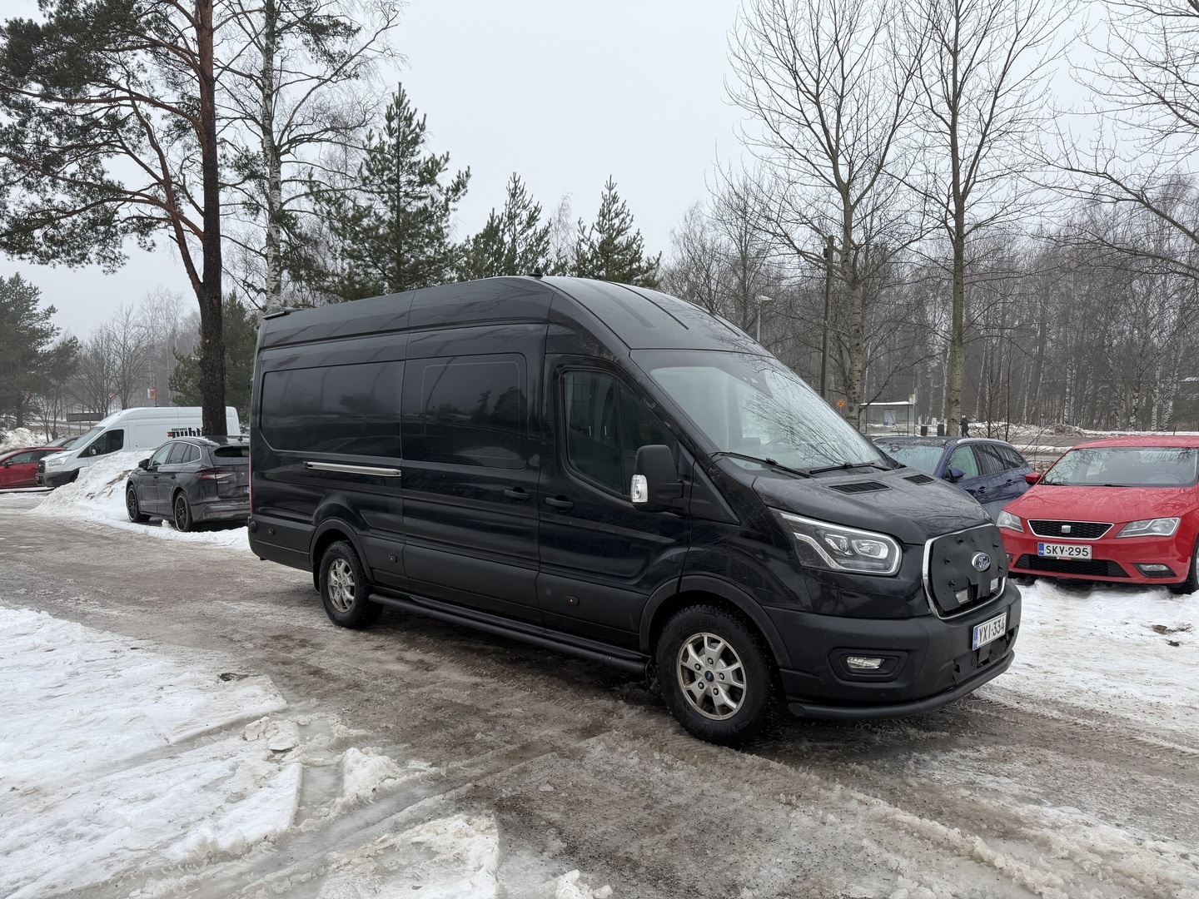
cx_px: 600
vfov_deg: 56.8
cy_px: 450
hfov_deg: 71.6
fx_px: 831
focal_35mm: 24
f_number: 1.78
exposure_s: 1/1122
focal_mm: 6.76
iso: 80
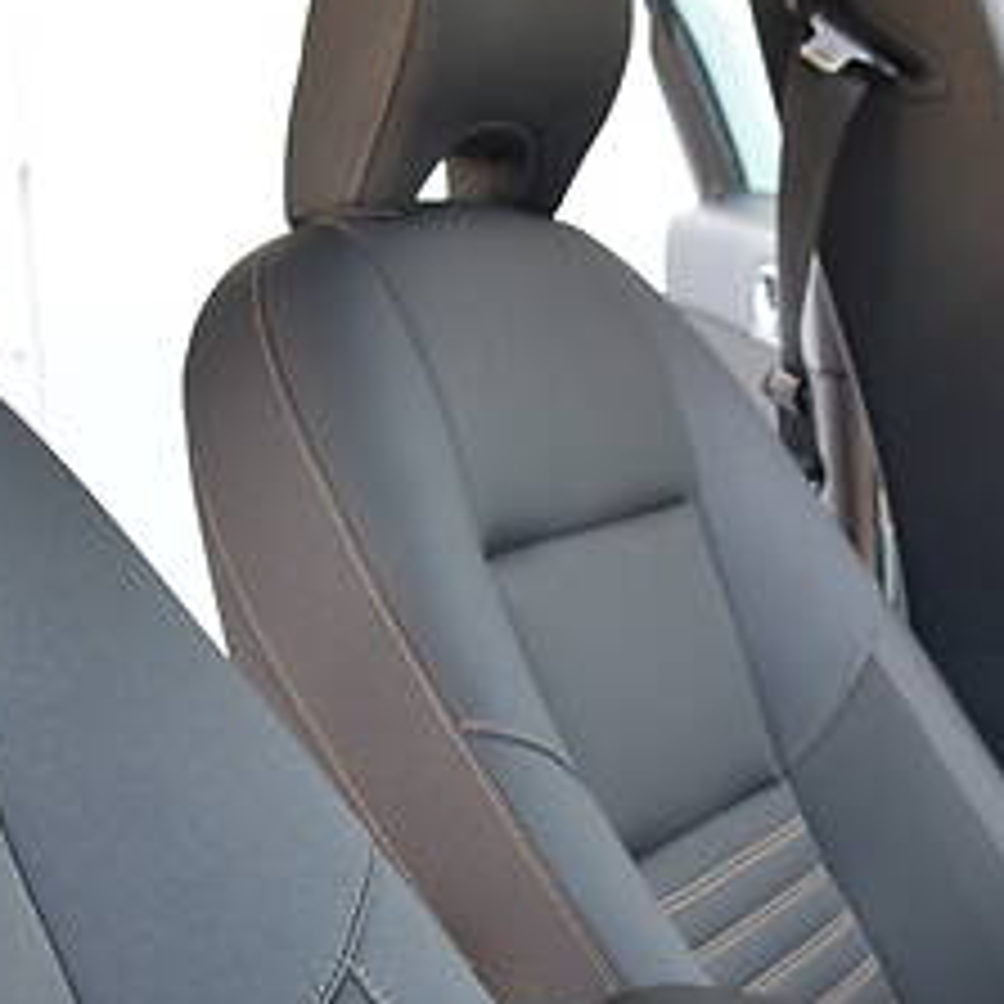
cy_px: 961
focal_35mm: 73
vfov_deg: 22.9
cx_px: 585
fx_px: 2395
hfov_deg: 23.6
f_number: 5
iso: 400
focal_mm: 24
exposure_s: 1/100
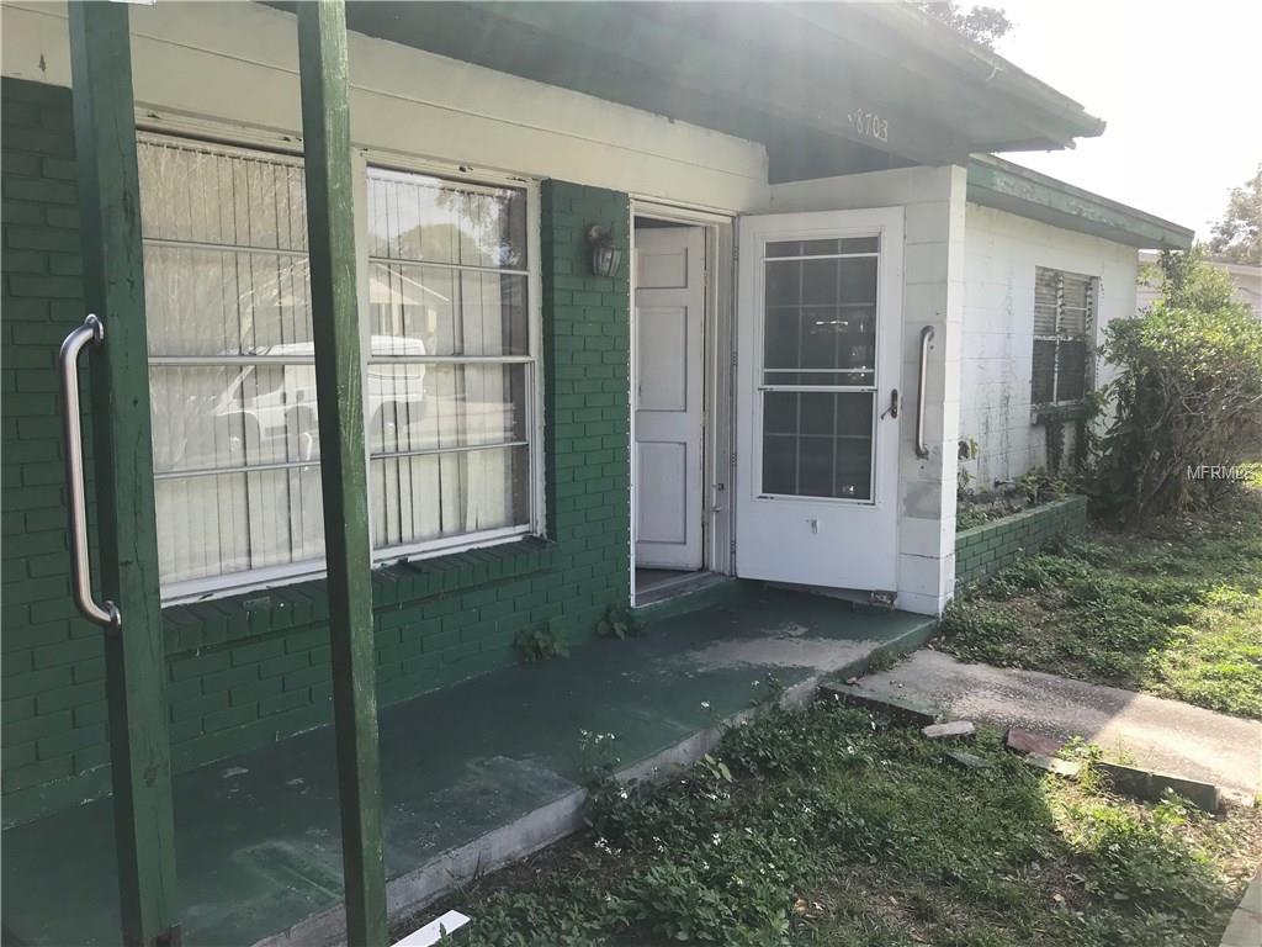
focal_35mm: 28
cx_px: 631
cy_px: 474
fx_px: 1021
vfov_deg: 49.7
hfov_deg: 63.4
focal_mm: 3.99
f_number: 1.8
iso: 20
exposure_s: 1/785
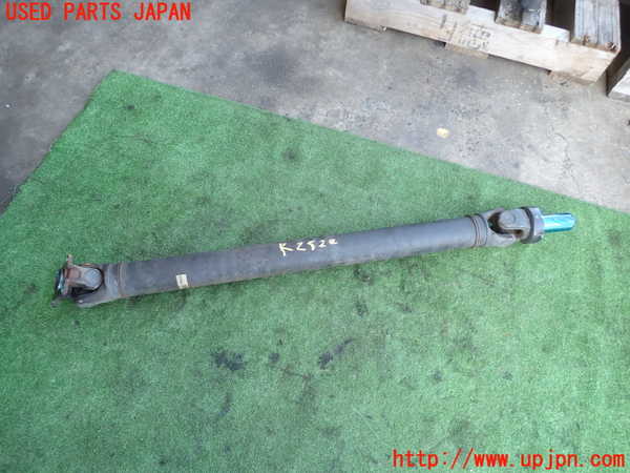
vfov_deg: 54.9
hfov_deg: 69.4
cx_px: 315
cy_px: 236
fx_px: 455
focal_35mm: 25
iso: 125
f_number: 2
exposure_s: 1/100
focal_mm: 4.5
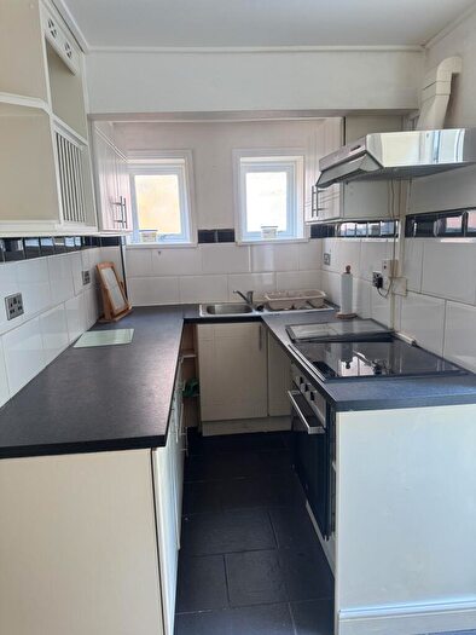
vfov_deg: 71.6
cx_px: 238
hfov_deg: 56.8
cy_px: 318
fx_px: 440
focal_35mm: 24
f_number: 1.78
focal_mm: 6.76
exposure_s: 1/66
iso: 200
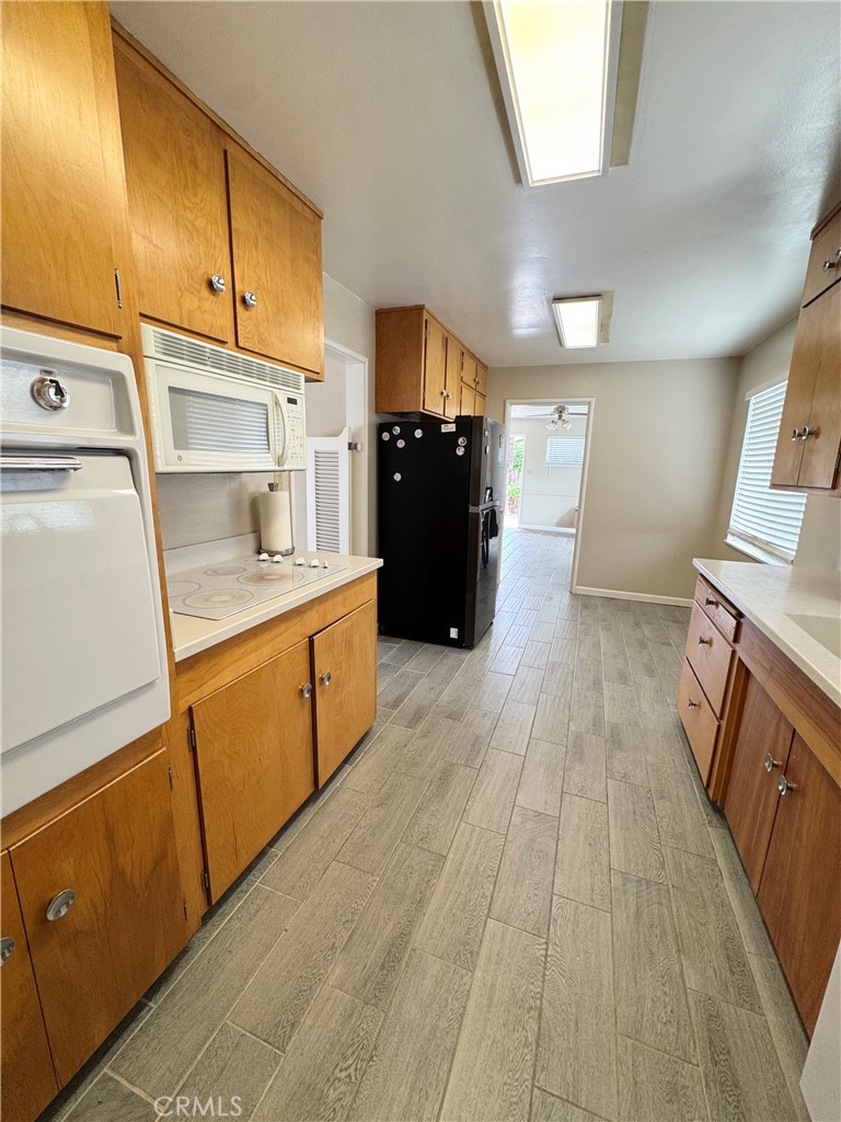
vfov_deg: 102.1
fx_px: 454
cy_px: 561
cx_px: 420
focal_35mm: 14
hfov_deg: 85.7
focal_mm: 2.22
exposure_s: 1/120
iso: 125
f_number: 2.2
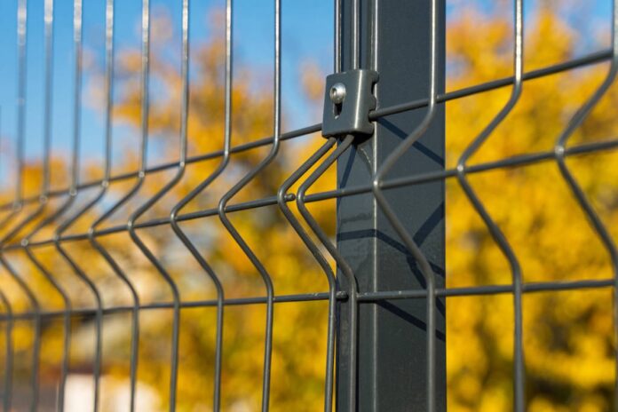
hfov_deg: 34.5
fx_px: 996
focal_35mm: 58
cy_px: 206
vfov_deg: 23.4
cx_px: 309
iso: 100
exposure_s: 1/800
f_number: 4.5
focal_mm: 58
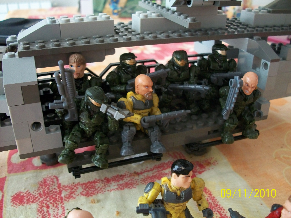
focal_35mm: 32
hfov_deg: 56.8
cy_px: 109
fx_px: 269
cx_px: 146
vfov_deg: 44.2
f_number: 2.9
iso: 200
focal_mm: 5.7
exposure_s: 1/8
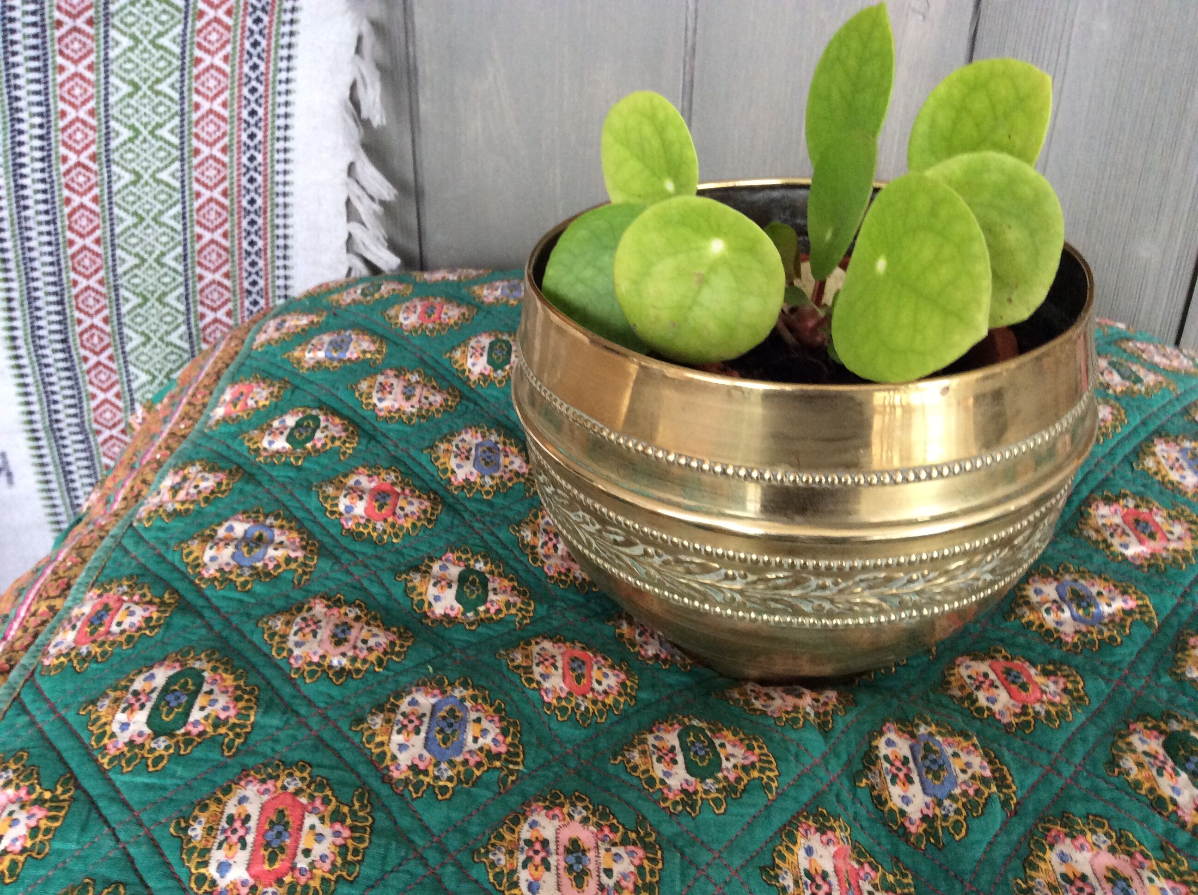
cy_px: 448
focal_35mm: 32
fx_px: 1106
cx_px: 599
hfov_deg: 56.9
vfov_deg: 44.1
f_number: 2.4
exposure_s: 1/25
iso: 125
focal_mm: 3.3
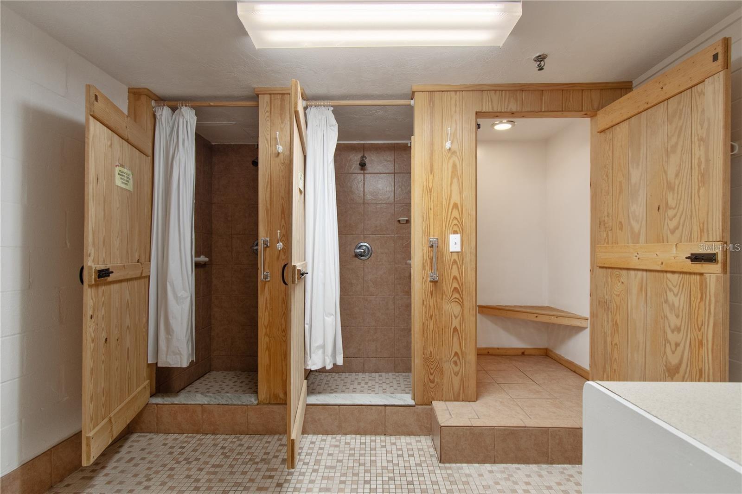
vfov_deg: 73.7
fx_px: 330
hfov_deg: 96.7
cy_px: 247
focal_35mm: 16
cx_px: 371
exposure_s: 1/6
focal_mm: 11
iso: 400
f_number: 4.8
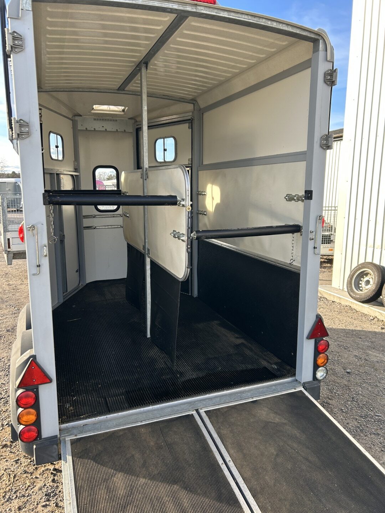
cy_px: 256
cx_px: 192
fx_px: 386
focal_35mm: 26
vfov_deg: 67.3
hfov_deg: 53.1
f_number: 1.5
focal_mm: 5.7
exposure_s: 1/493
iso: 50
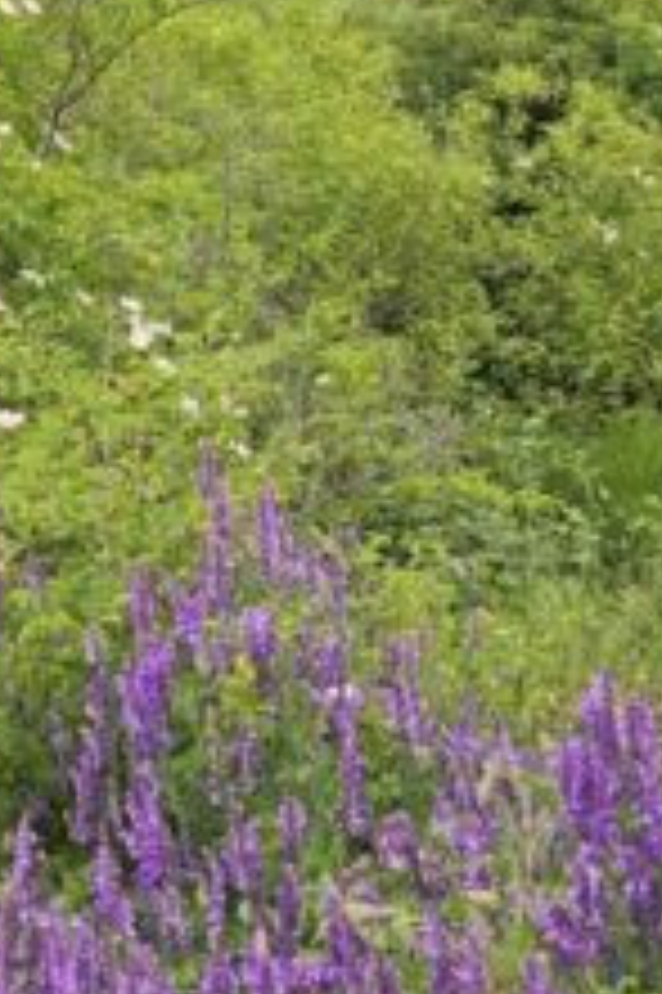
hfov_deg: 12.1
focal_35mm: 111
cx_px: -68
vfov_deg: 17.5
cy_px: -211
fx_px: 3066
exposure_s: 1/703
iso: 12
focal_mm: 6.3
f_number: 1.7
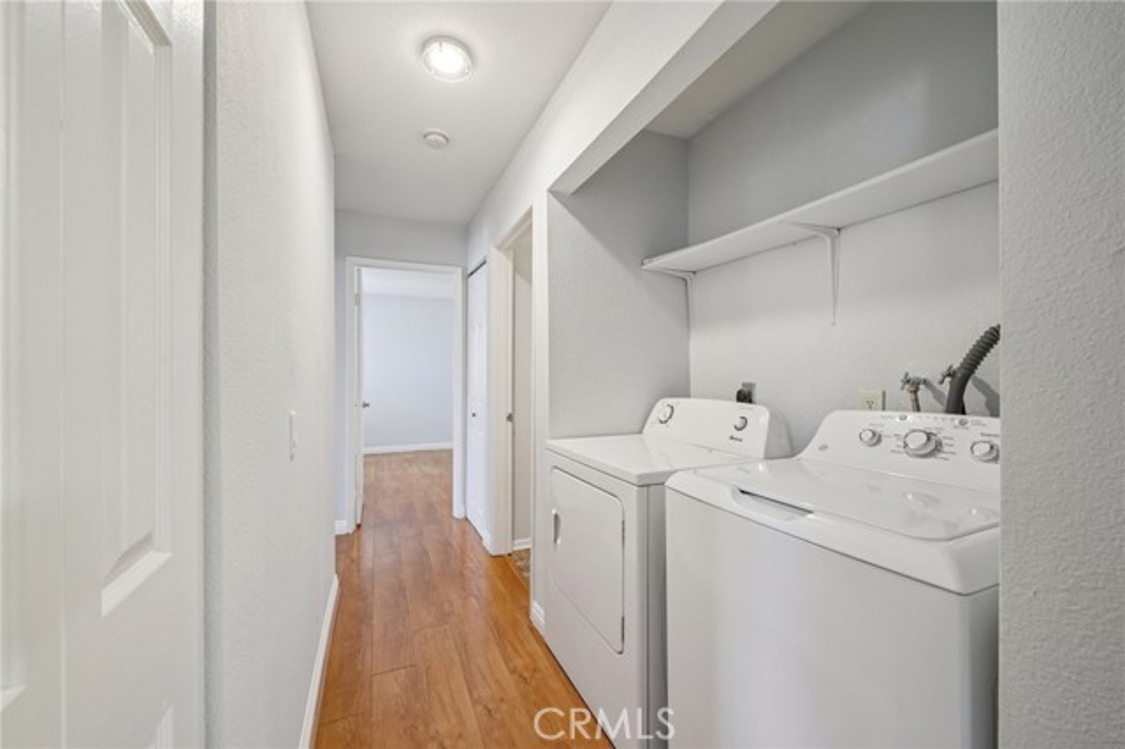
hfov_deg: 108.4
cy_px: 374
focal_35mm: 13
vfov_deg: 85.4
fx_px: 406
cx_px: 562
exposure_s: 1/10
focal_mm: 13
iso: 400
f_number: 9
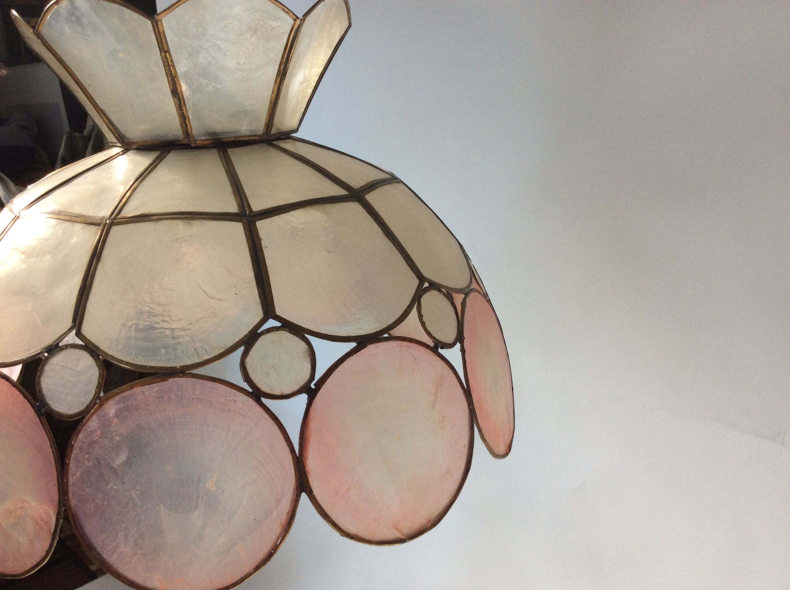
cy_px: 295
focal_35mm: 32
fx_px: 729
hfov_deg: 56.9
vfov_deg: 44.1
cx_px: 395
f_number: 2.4
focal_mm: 3.3
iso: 32
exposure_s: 1/50
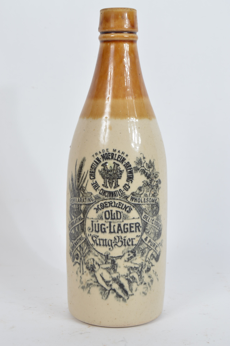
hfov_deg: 21.5
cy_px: 173
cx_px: 115
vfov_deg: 31.9
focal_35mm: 63
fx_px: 605
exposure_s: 1/80
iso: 100
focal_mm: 42
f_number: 9
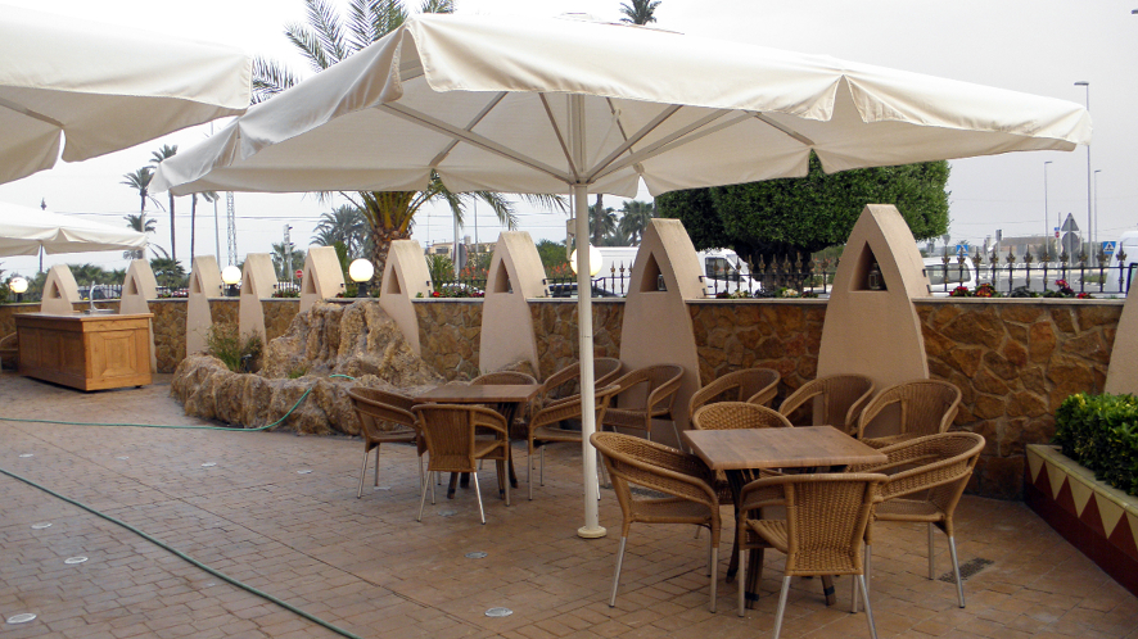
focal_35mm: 31
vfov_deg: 37.7
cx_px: 565
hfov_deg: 62.6
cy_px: 343
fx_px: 935
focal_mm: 5
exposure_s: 1/50
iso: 100
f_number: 3.5
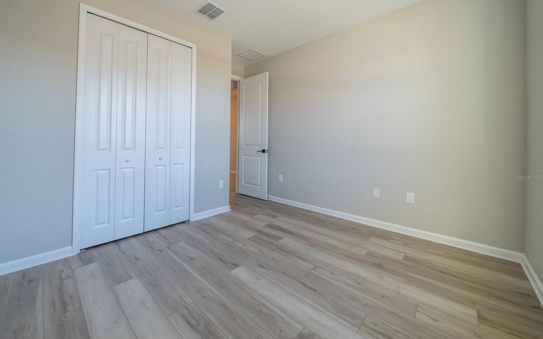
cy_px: 177
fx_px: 192
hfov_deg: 109.3
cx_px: 257
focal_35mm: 13
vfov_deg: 82.8
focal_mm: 12
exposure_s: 1/200
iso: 800
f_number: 5.6
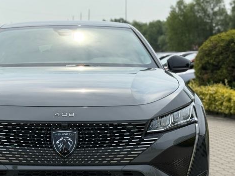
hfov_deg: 22.8
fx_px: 577
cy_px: 115
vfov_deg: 17.3
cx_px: 54
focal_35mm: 85
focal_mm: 6.76
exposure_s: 1/6024
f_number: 1.78
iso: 64
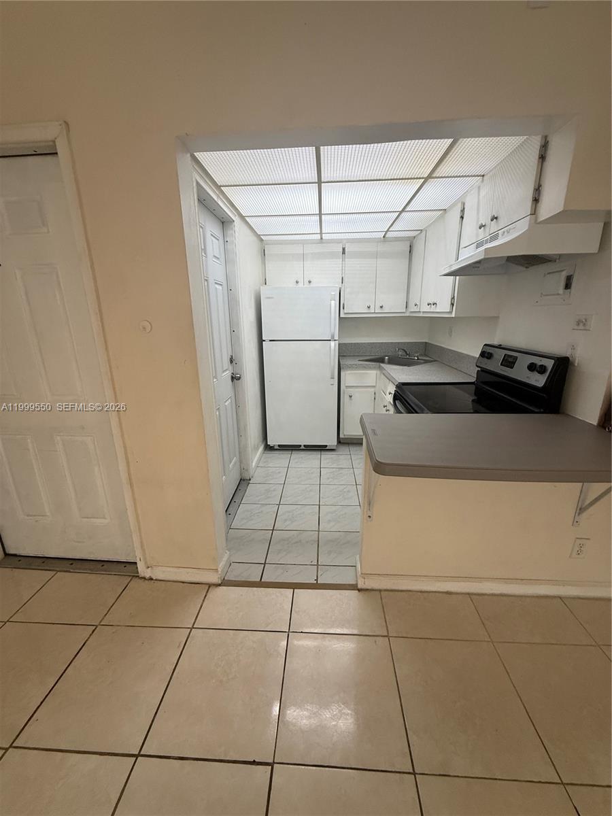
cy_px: 408
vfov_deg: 102.1
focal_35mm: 14
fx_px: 330
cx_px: 306
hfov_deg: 85.7
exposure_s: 1/120
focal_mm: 2.22
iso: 200
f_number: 2.2
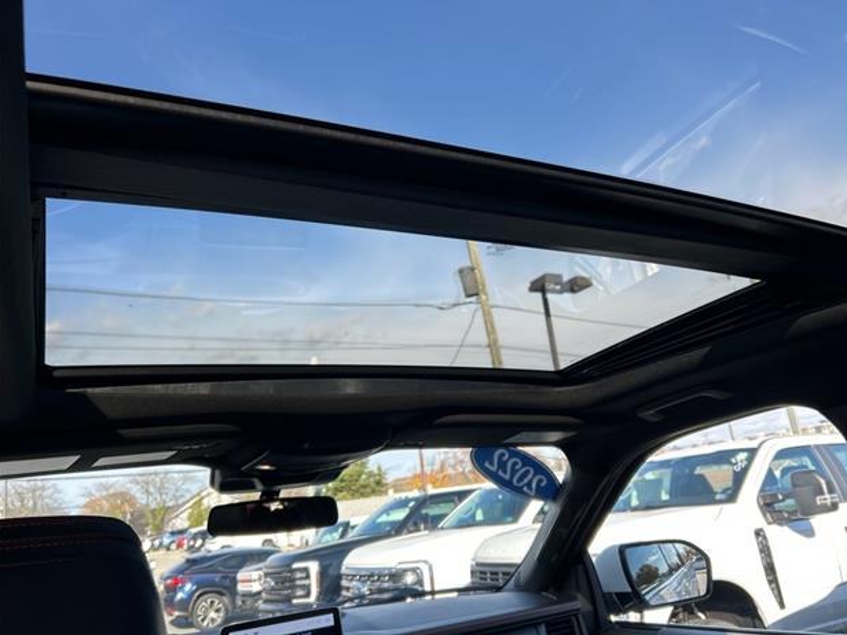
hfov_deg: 65.3
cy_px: 307
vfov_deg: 51.3
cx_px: 437
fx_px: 661
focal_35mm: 27
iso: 50
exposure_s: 1/544
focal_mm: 5.7
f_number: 1.5
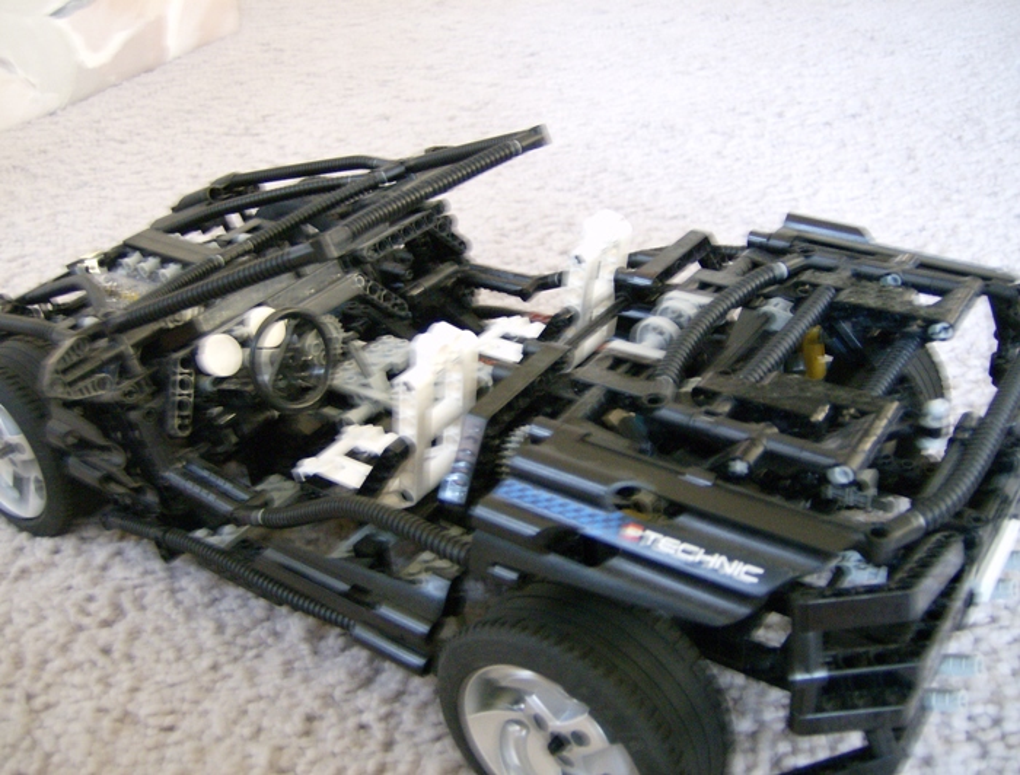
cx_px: 510
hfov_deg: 51.1
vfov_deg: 40.0
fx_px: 1066
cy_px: 388
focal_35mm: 36
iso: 200
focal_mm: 6
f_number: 2.8
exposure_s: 1/8.53
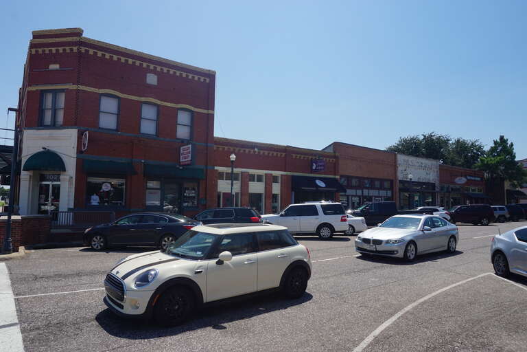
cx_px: 264
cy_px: 176
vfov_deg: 53.1
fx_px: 351
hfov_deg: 73.7
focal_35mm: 24
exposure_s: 1/200
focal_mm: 16
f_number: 11
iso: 100
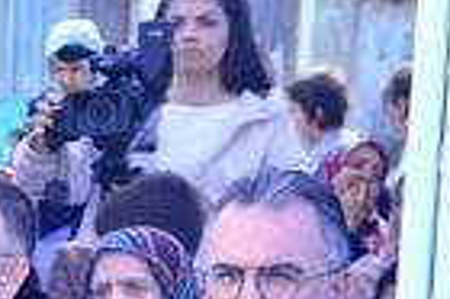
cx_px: -598
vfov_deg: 5.6
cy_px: 489
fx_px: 3021
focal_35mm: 242
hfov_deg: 7.9
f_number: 4.5
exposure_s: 1/125
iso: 100
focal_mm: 44
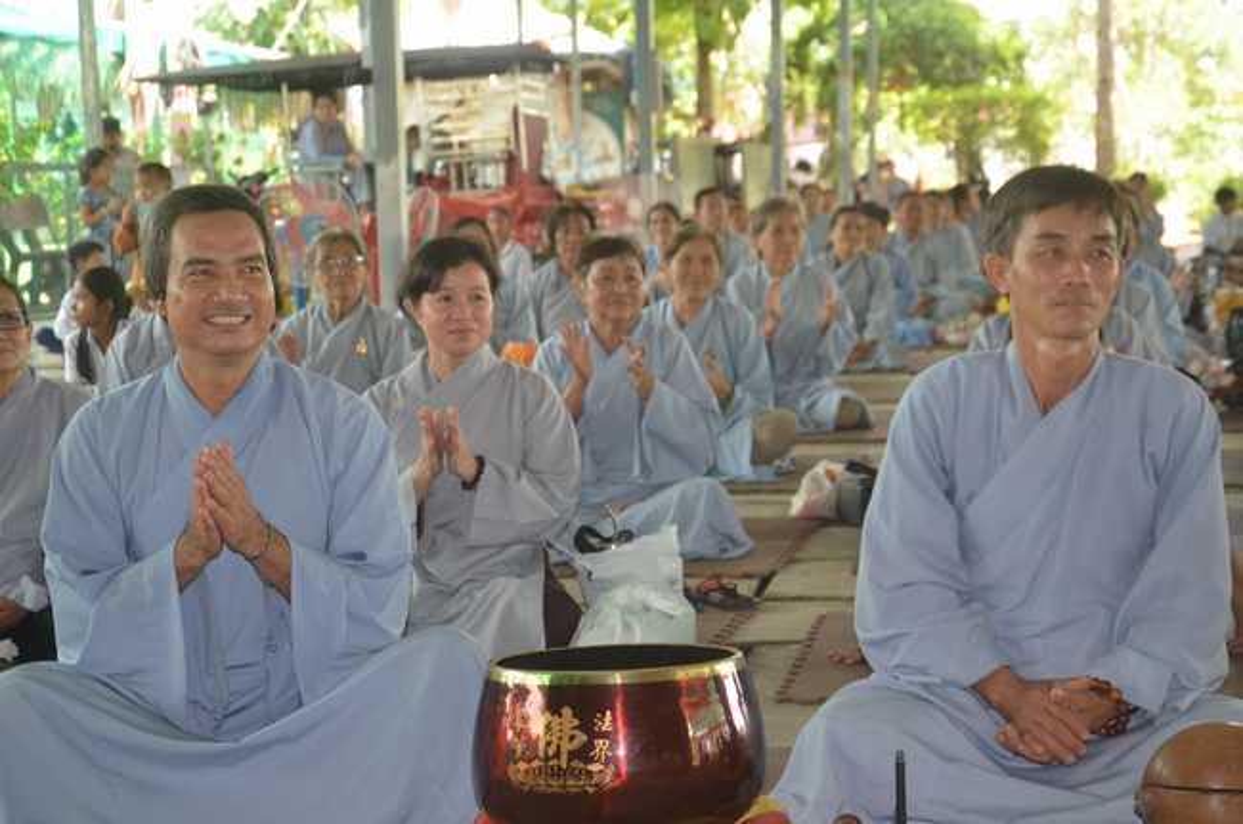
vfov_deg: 18.1
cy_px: 412
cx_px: 622
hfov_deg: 27.0
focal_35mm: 75
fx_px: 2585
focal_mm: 50
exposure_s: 1/80
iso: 400
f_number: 5
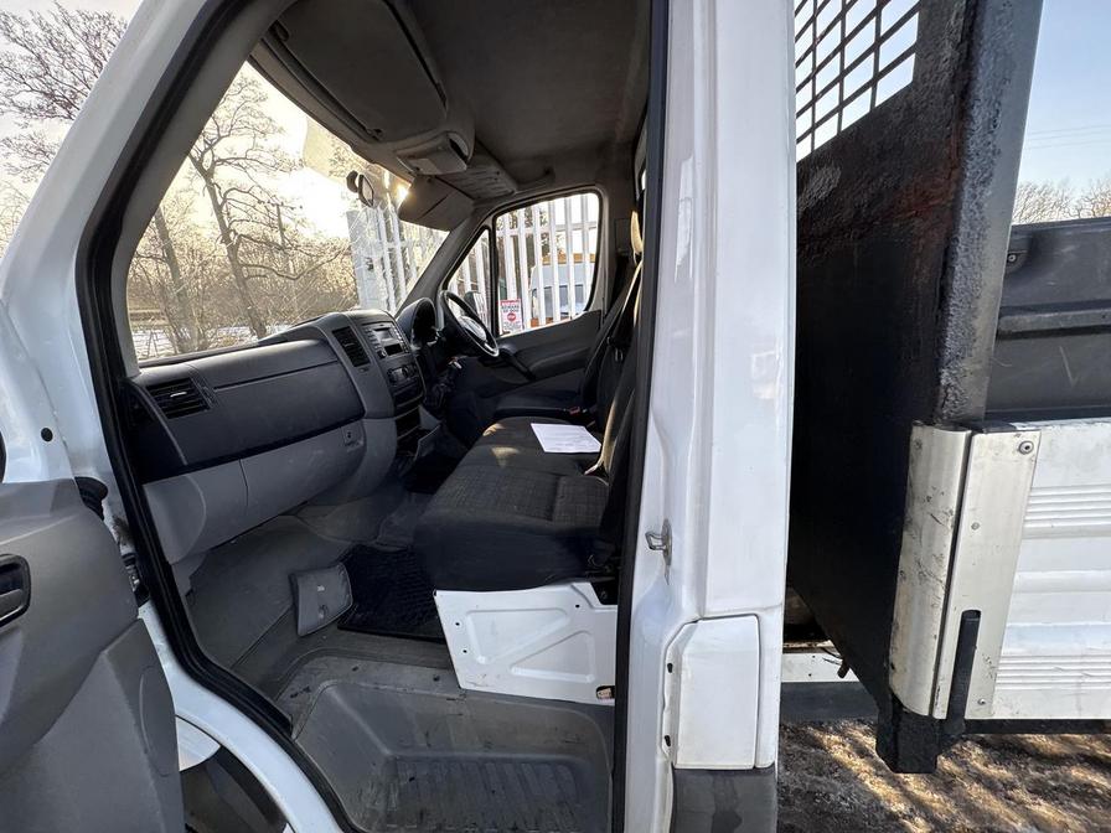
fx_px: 449
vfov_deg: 85.7
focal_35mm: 14
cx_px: 556
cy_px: 416
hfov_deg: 102.1
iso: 40
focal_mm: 2.22
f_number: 2.2
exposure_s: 1/178
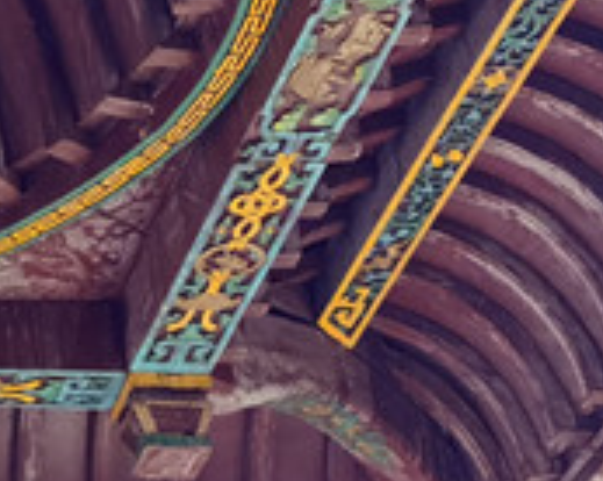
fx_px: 2941
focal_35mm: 165
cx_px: -408
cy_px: 223
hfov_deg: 11.1
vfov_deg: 9.3
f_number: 1.6
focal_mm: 5.56
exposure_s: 1/100
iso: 80
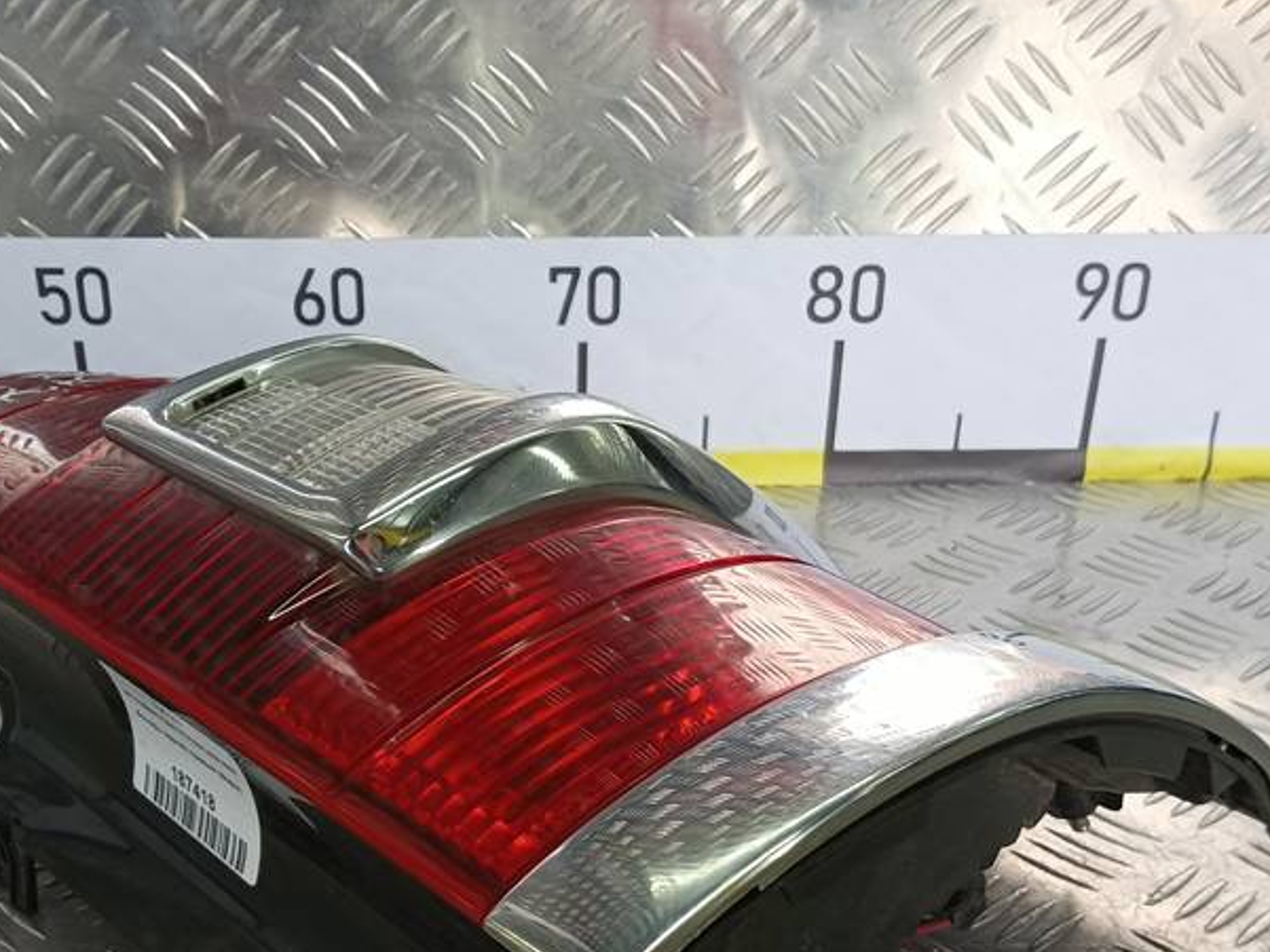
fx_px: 1688
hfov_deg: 40.9
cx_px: 478
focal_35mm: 46
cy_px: 724
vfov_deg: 30.9
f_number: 1.6
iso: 123
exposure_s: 1/100
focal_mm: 4.11
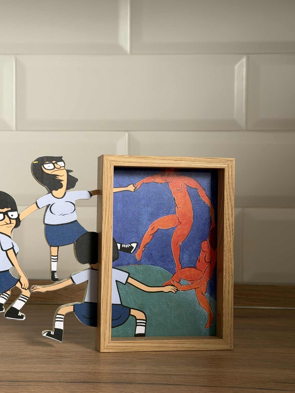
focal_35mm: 60
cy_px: 212
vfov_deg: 32.2
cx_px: 119
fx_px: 682
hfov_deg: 24.4
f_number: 1.78
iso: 64
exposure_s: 1/121
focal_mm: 6.76
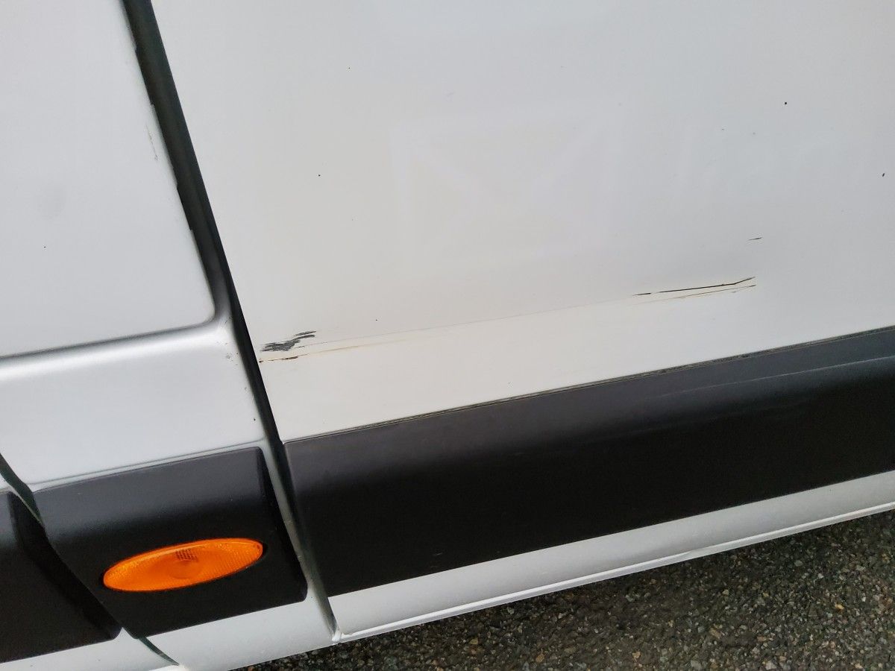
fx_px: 672
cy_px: 336
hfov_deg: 67.3
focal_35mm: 26
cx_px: 448
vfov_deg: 53.1
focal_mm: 3.08
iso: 500
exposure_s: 1/120
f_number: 2
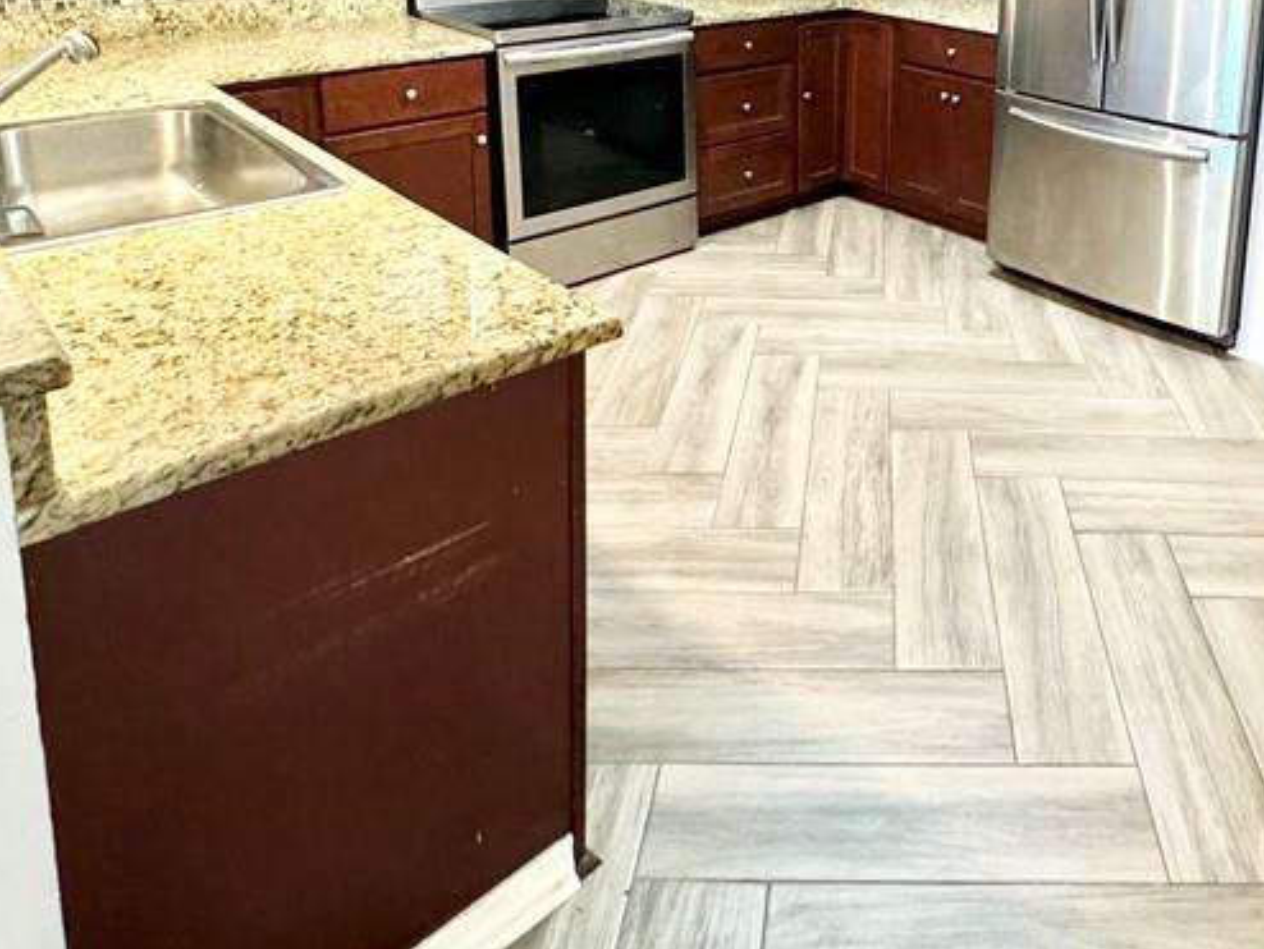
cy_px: 72
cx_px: 880
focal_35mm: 29
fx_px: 1059
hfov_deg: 59.6
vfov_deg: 43.5
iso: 640
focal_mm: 2.22
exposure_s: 1/60
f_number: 2.2
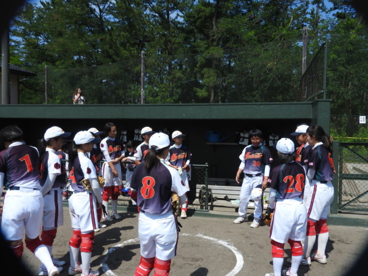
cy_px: 138
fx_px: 351
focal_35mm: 33
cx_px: 184
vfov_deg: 42.9
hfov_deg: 55.4
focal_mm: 5.9
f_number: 3.6
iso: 100
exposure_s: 1/1600
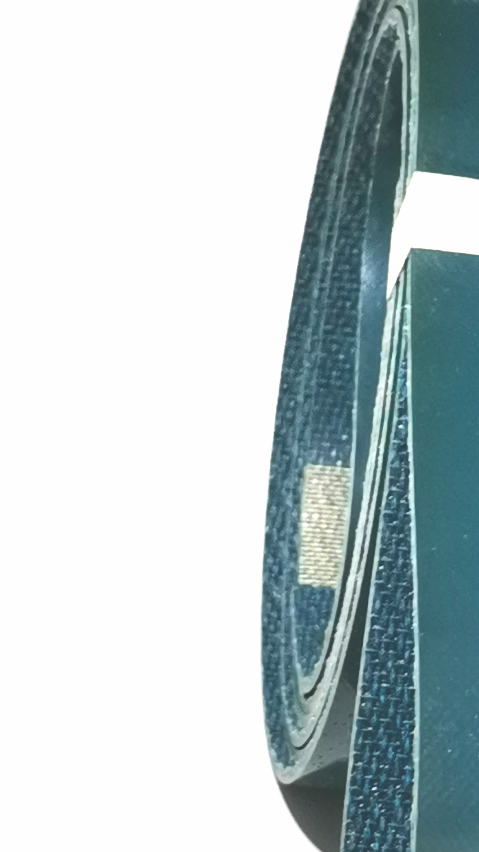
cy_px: 601
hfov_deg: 9.8
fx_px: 2756
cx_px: 509
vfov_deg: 17.5
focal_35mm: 122
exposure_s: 1/120
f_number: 1.8
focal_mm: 4.75
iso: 64
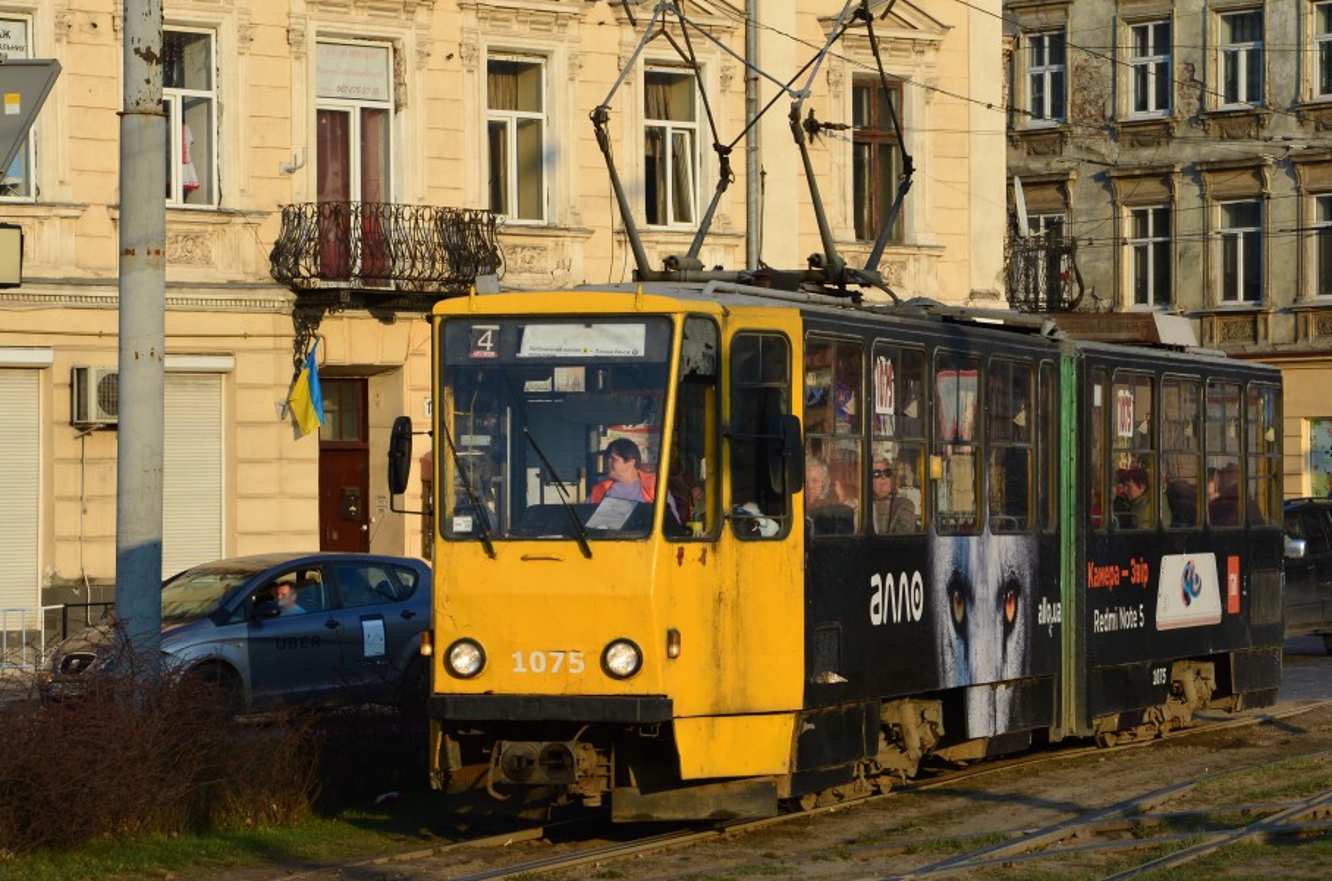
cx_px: 698
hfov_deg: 13.8
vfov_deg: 9.2
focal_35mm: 149
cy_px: 384
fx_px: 5488
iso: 400
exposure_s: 1/500
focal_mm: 75
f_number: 9
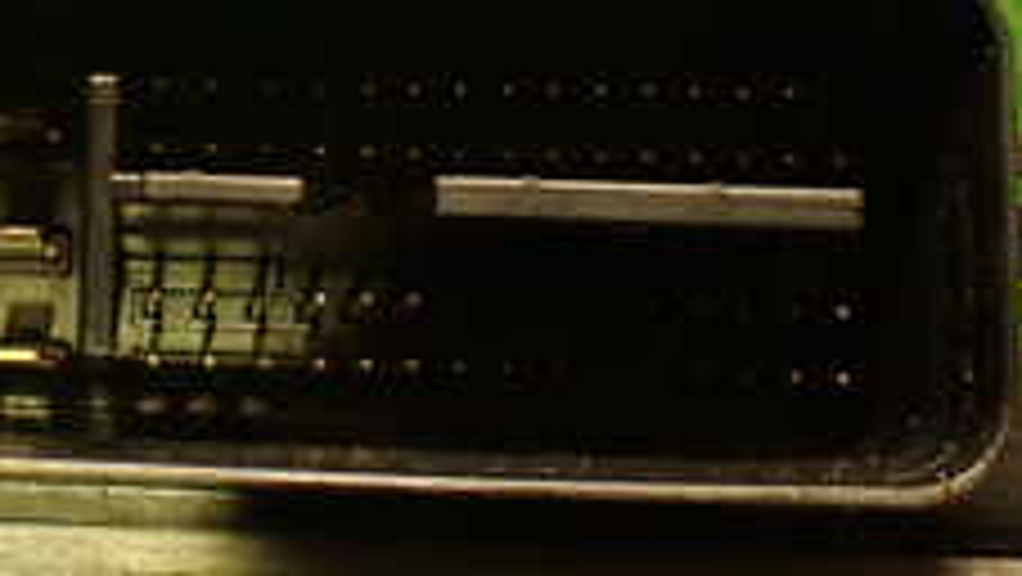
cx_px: -306
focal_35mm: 92
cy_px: 184
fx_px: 2495
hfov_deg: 21.0
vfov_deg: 13.2
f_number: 2.4
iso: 800
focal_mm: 5.79
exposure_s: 1/30
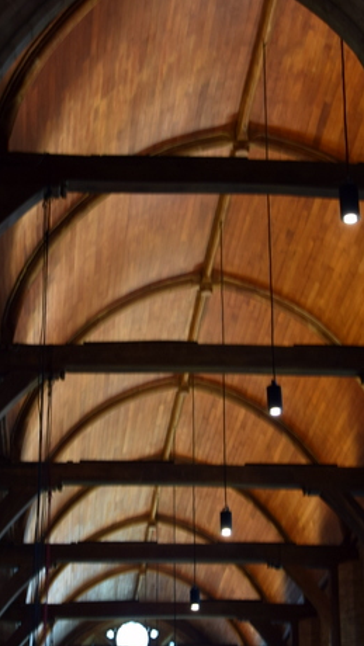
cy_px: 343
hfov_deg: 13.0
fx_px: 1595
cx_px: 188
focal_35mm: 93
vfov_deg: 22.9
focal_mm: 34
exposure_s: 1/3
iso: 125
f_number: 4.2
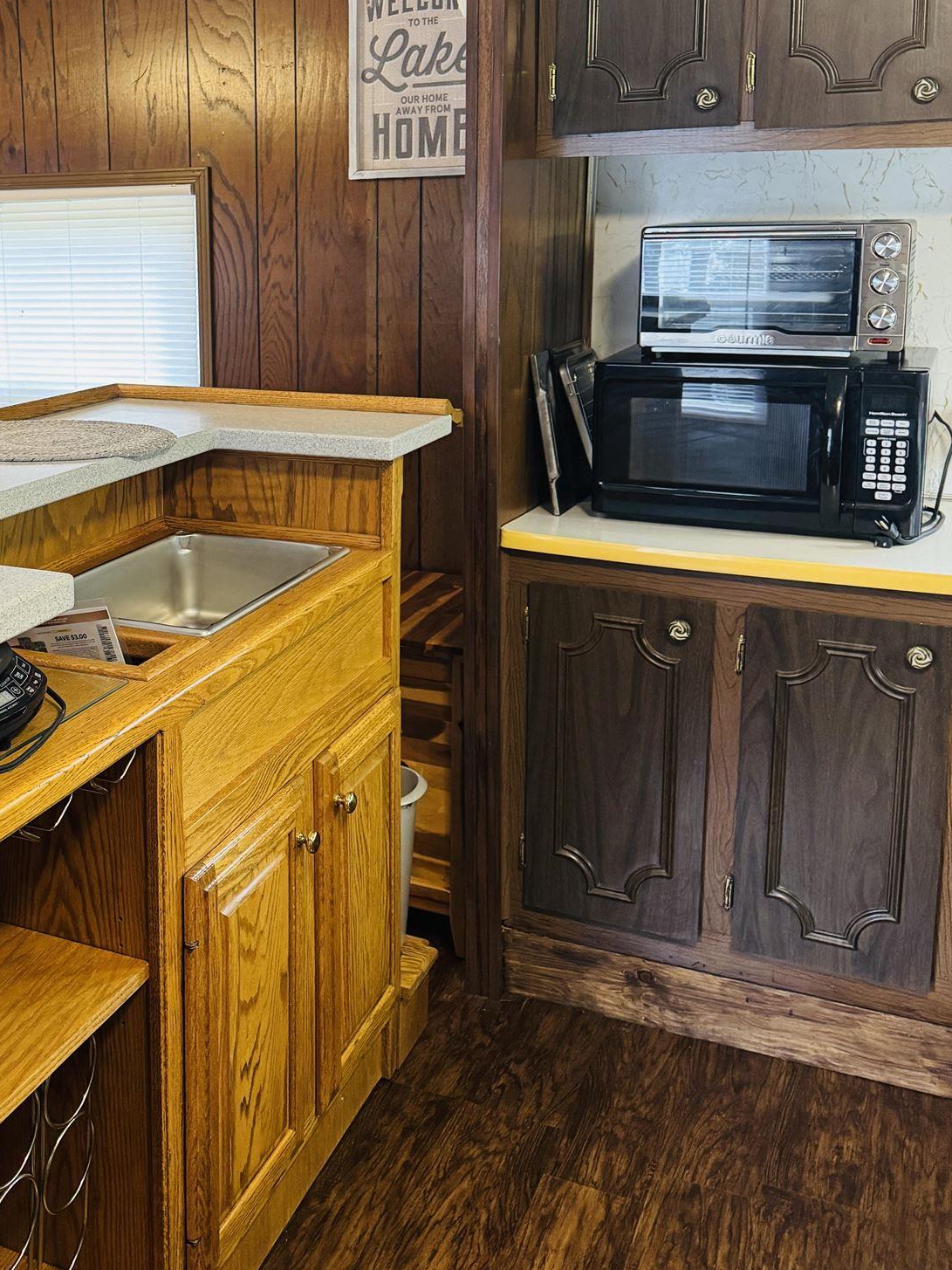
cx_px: 204
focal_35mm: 38
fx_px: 1394
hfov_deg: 36.6
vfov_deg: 48.3
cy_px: 449
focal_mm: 6.76
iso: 320
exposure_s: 1/60
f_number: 1.78
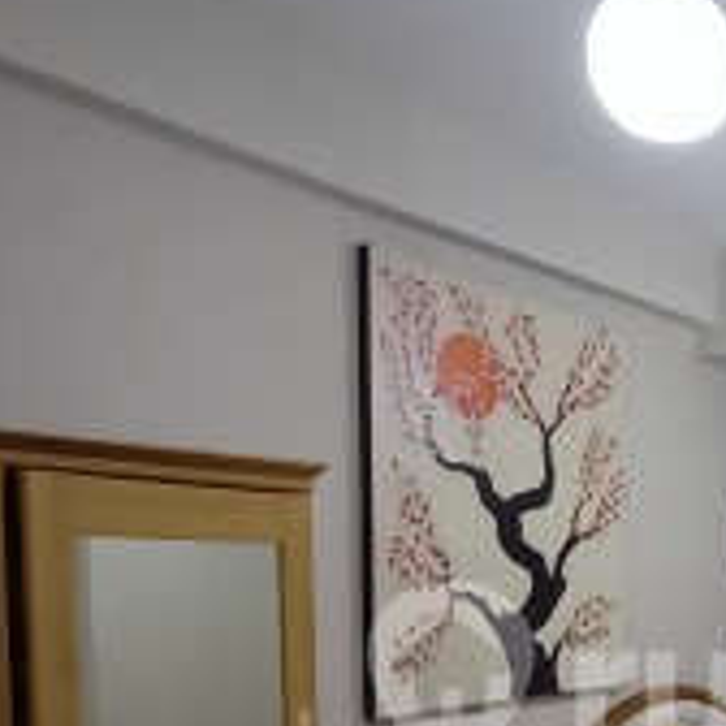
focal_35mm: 42
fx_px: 997
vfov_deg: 36.8
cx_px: 897
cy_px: 687
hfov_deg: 32.3
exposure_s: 1/19
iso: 500
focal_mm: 1.42
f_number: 2.2
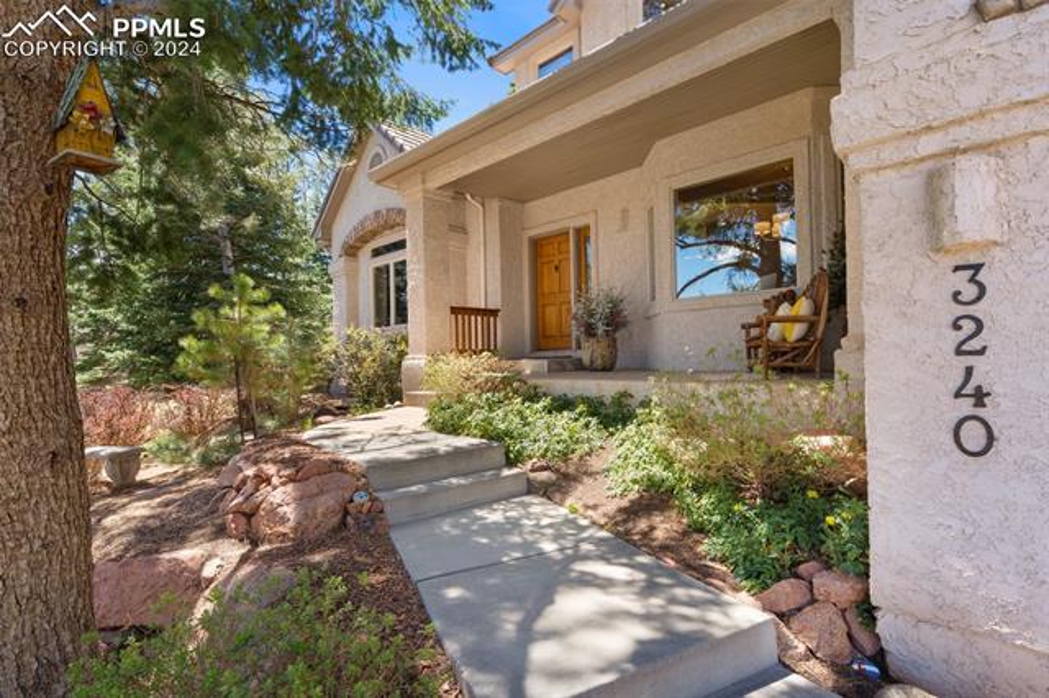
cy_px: 349
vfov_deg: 73.7
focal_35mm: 16
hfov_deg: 96.8
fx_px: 466
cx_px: 524
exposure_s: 1/1600
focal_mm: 16
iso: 400
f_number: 11
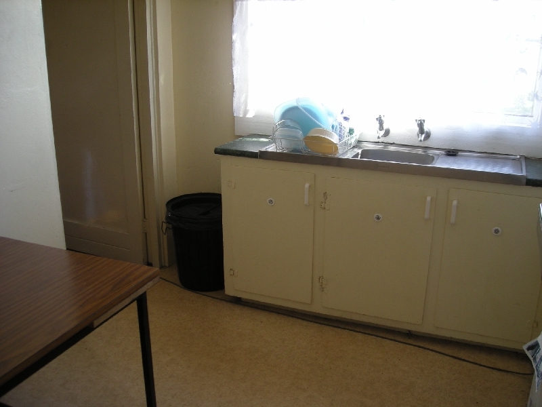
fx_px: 548
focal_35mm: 35
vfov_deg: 40.7
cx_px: 271
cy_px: 204
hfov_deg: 52.6
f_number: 2.8
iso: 85
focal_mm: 5.7
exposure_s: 1/61
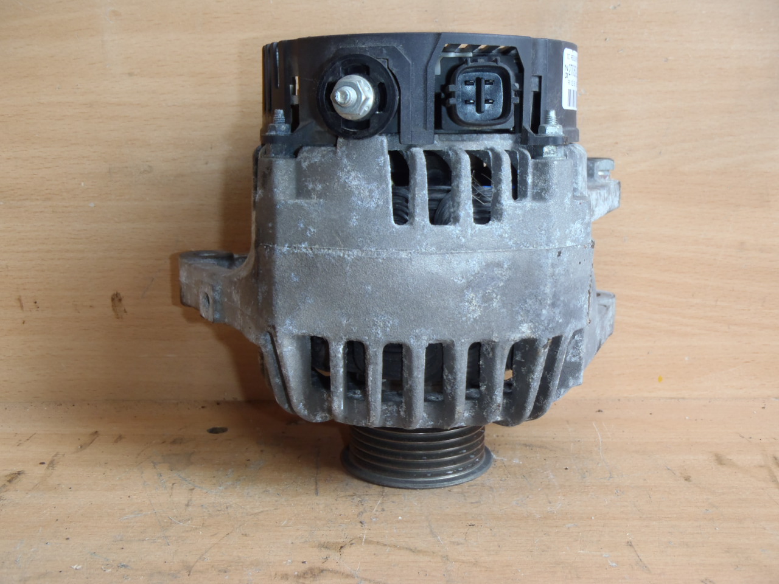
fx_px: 855
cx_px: 390
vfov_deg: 37.7
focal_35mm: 38
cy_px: 292
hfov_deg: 49.0
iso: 100
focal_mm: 6.83
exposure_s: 1/40
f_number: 4.6
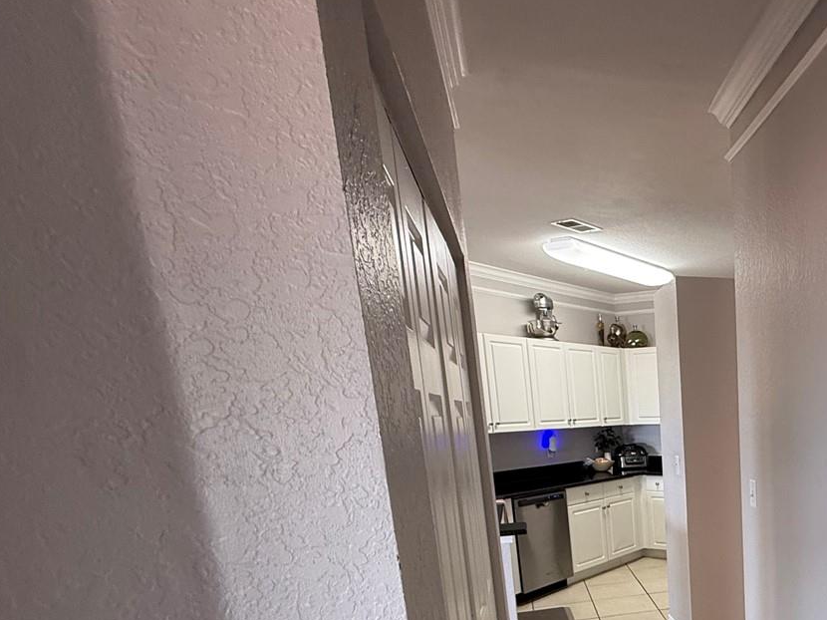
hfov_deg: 55.3
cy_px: 554
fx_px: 645
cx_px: 766
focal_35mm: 27
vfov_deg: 46.5
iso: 200
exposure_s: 1/60
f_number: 2.2
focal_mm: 2.22
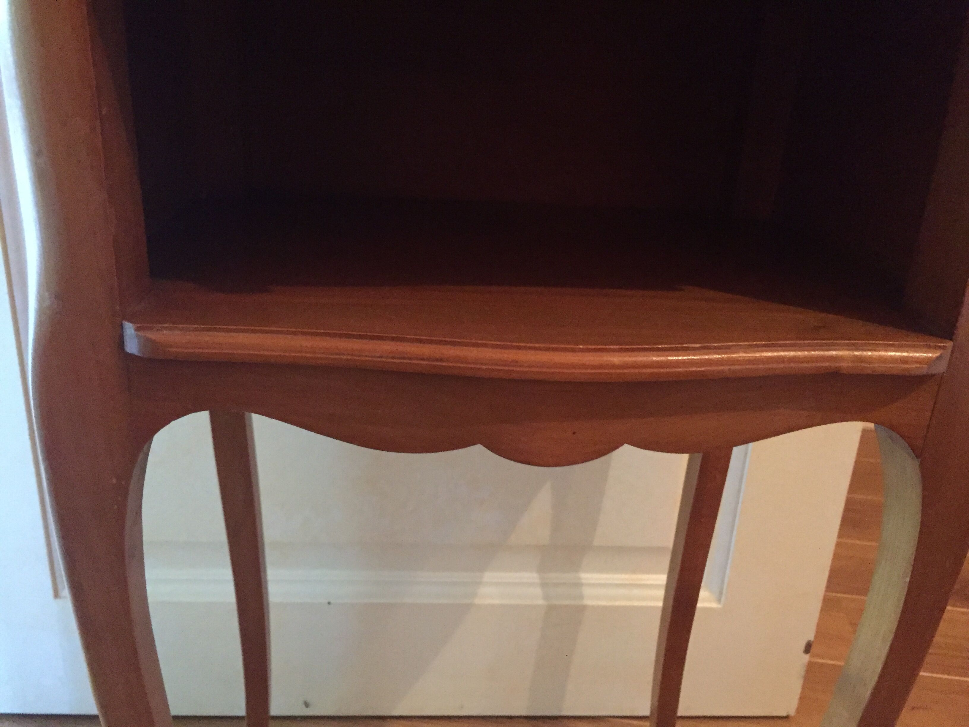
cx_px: 484
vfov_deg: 48.2
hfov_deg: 61.7
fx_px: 812
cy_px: 364
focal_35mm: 29
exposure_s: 1/17
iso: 500
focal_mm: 4.15
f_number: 2.2
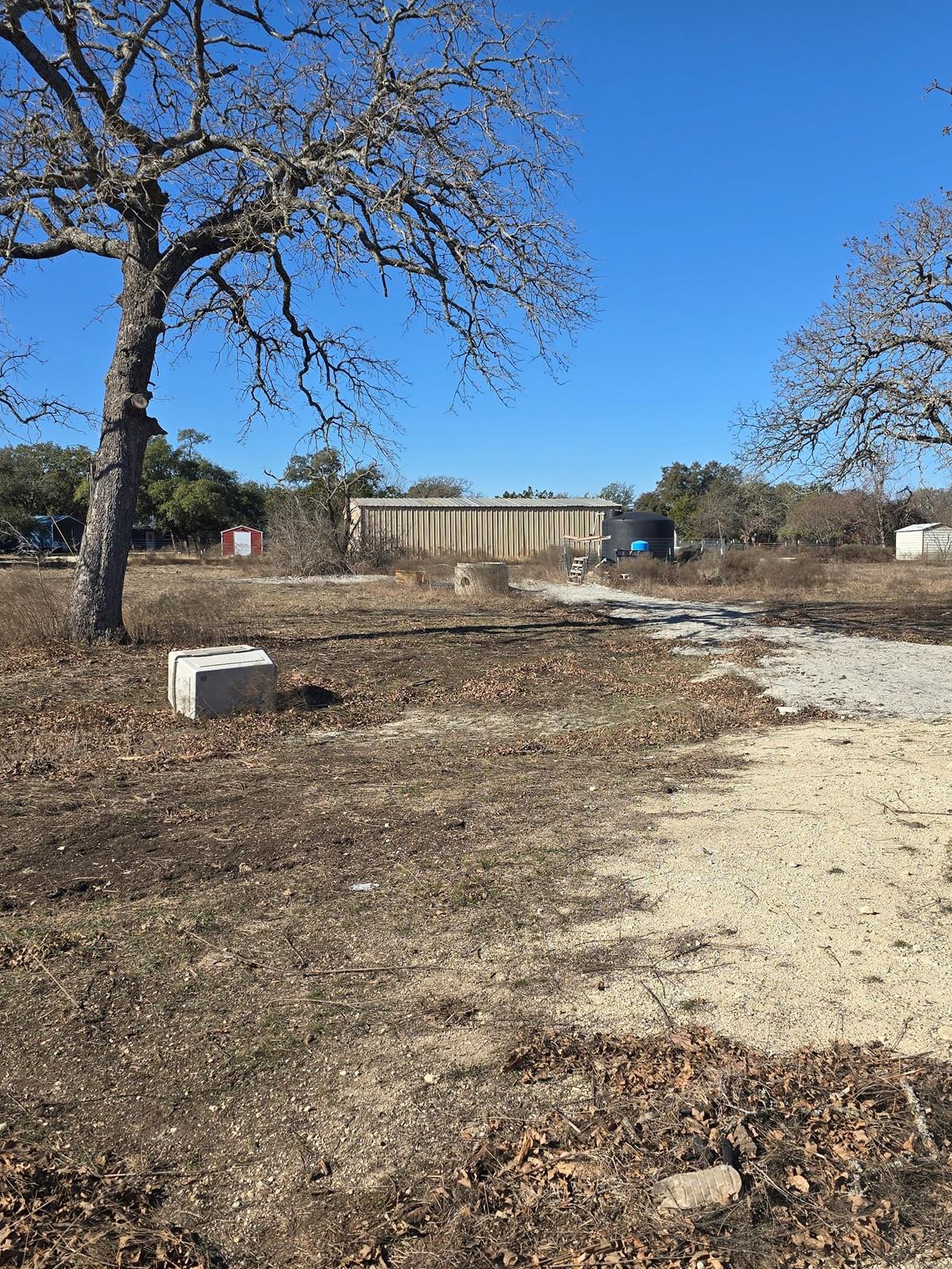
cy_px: 632
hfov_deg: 45.4
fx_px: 1136
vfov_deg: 58.3
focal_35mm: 31
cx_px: 533
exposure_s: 1/917
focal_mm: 6.3
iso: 12
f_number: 1.7
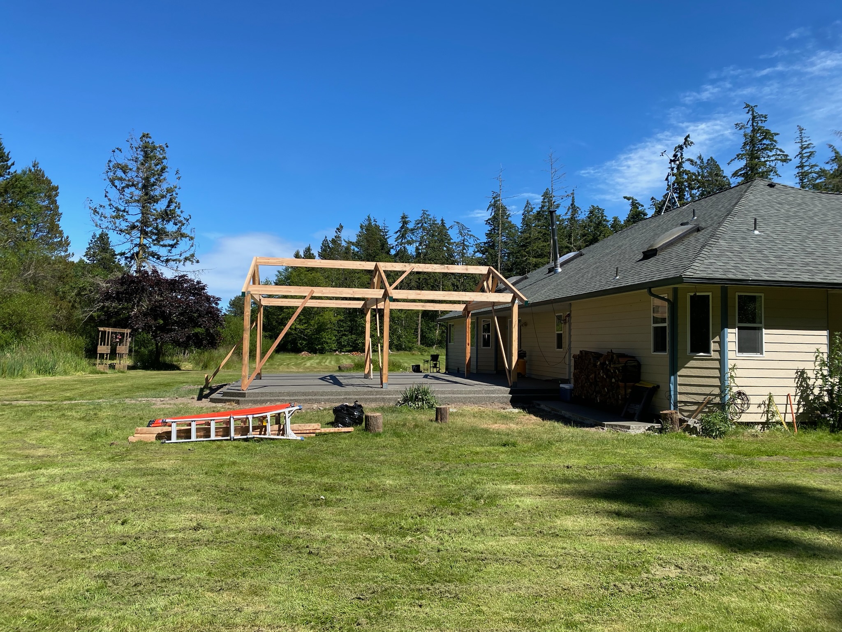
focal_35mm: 26
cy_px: 316
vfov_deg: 53.1
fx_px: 632
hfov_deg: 67.3
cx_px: 421
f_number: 1.8
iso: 32
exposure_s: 1/2315
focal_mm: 4.25
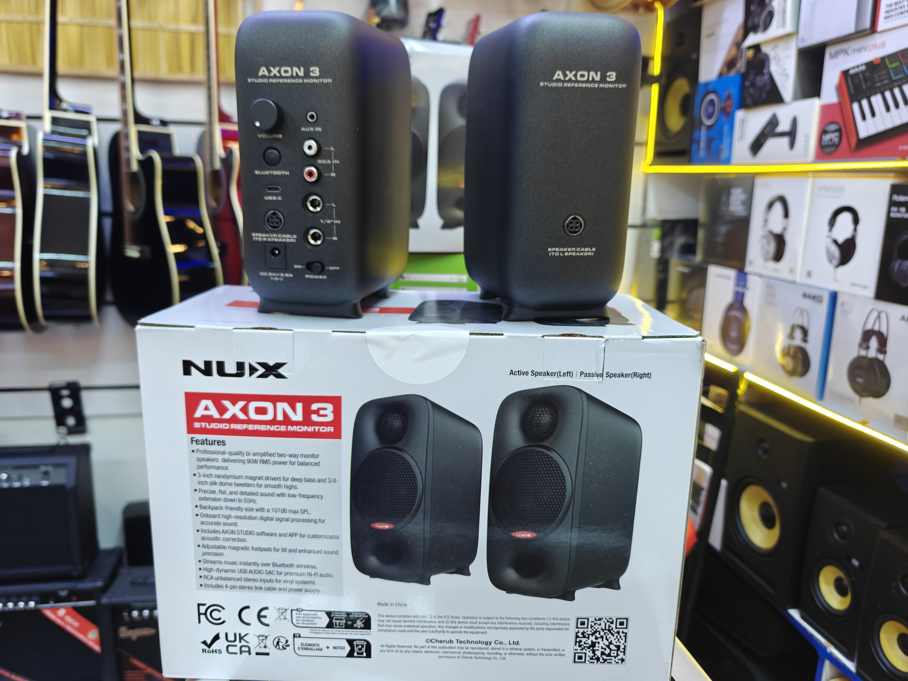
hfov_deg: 69.4
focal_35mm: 25
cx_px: 439
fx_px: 656
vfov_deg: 54.9
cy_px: 345
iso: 640
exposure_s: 1/100
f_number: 1.7
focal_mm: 6.06
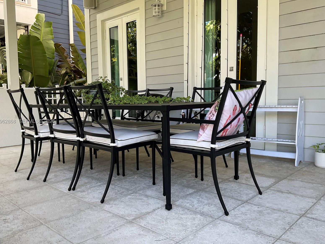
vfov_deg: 46.8
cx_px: 158
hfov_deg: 60.0
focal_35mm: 30
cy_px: 122
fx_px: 282
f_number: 1.8
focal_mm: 3
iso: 25
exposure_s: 1/122
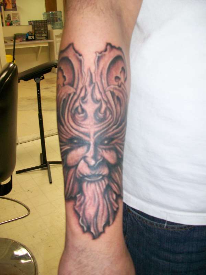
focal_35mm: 32
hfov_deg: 44.2
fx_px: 254
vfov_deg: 56.8
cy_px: 138
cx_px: 103
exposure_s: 1/60
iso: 120
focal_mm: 5.7
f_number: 2.8
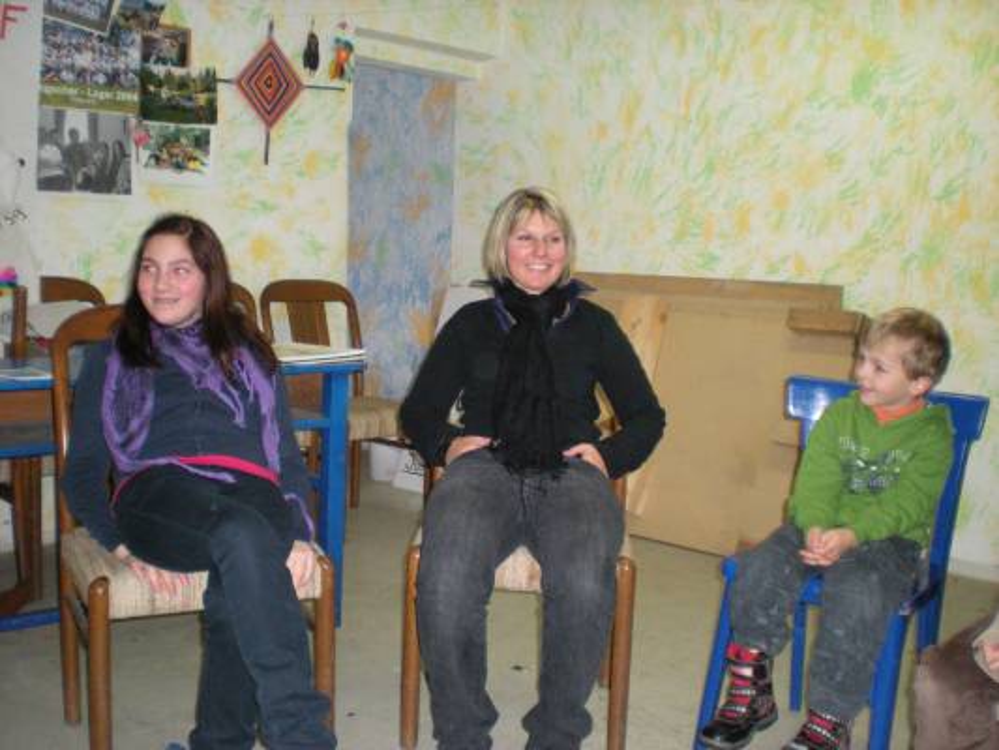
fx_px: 1097
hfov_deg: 49.0
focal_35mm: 38
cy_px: 375
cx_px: 500
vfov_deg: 37.7
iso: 371
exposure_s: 1/60
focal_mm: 6.3
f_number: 3.1
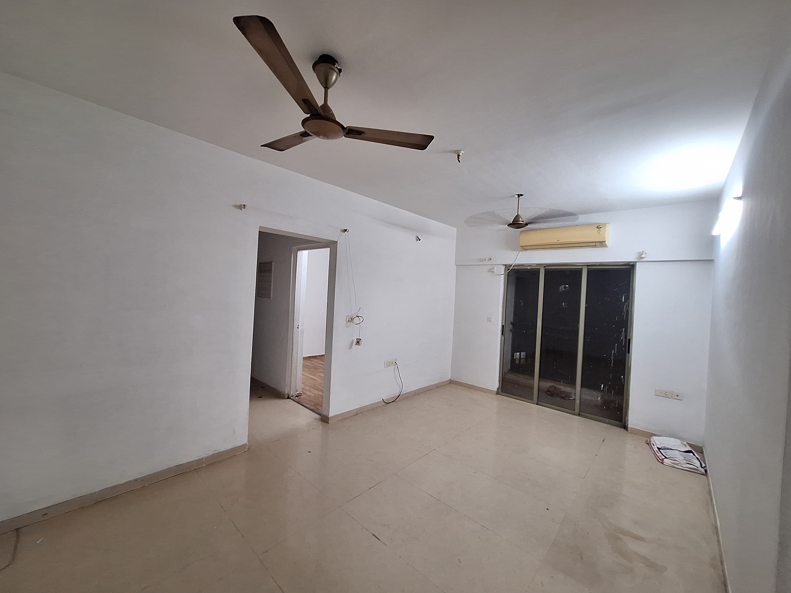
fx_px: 297
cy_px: 296
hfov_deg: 106.2
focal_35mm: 13
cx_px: 396
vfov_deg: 89.9
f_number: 2.2
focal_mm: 1.74
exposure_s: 1/33
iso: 160
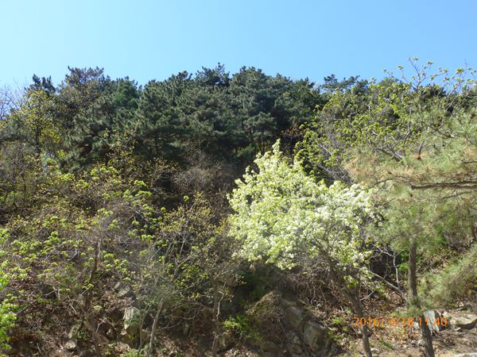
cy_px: 178
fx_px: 427
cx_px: 238
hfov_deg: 58.4
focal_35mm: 31
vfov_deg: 45.4
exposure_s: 1/400
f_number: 3.6
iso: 100
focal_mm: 5.4
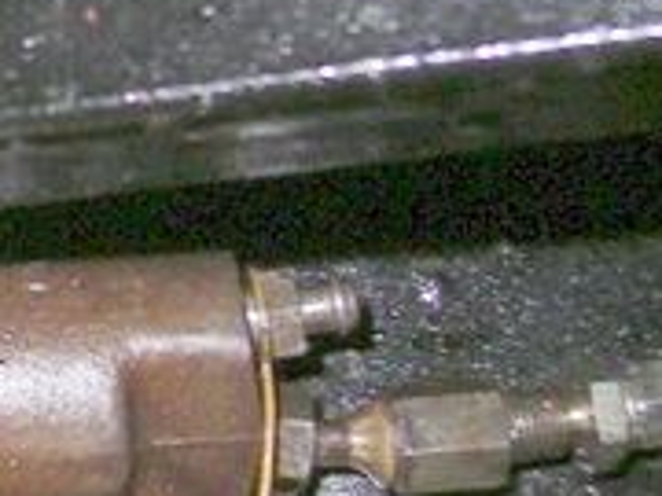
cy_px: 180
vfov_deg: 11.6
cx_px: -324
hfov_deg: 14.4
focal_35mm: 128
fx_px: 2448
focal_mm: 5.6
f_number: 2.8
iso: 100
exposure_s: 1/30
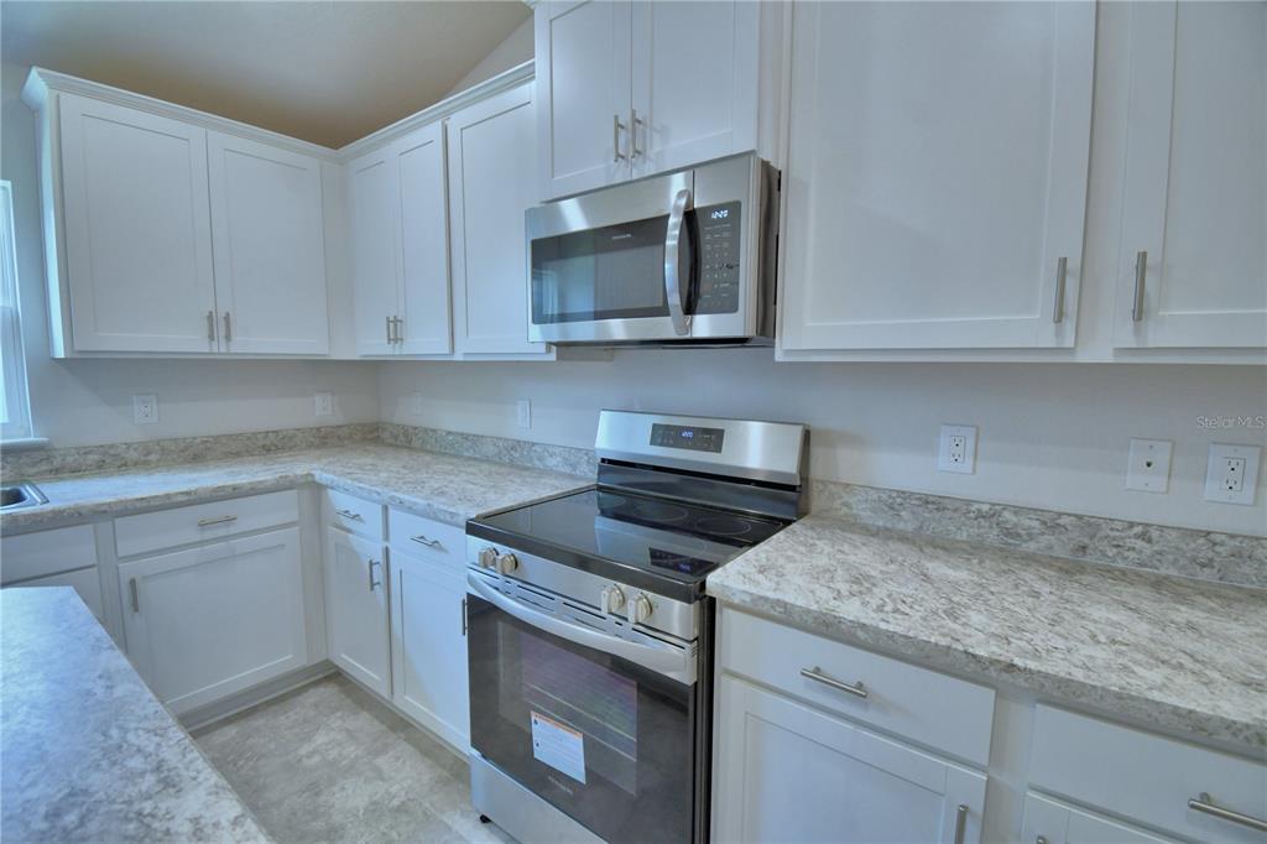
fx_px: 528
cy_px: 422
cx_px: 634
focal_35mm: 15
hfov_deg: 100.4
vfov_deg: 77.3
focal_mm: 10
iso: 400
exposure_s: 1/30
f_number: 4.5
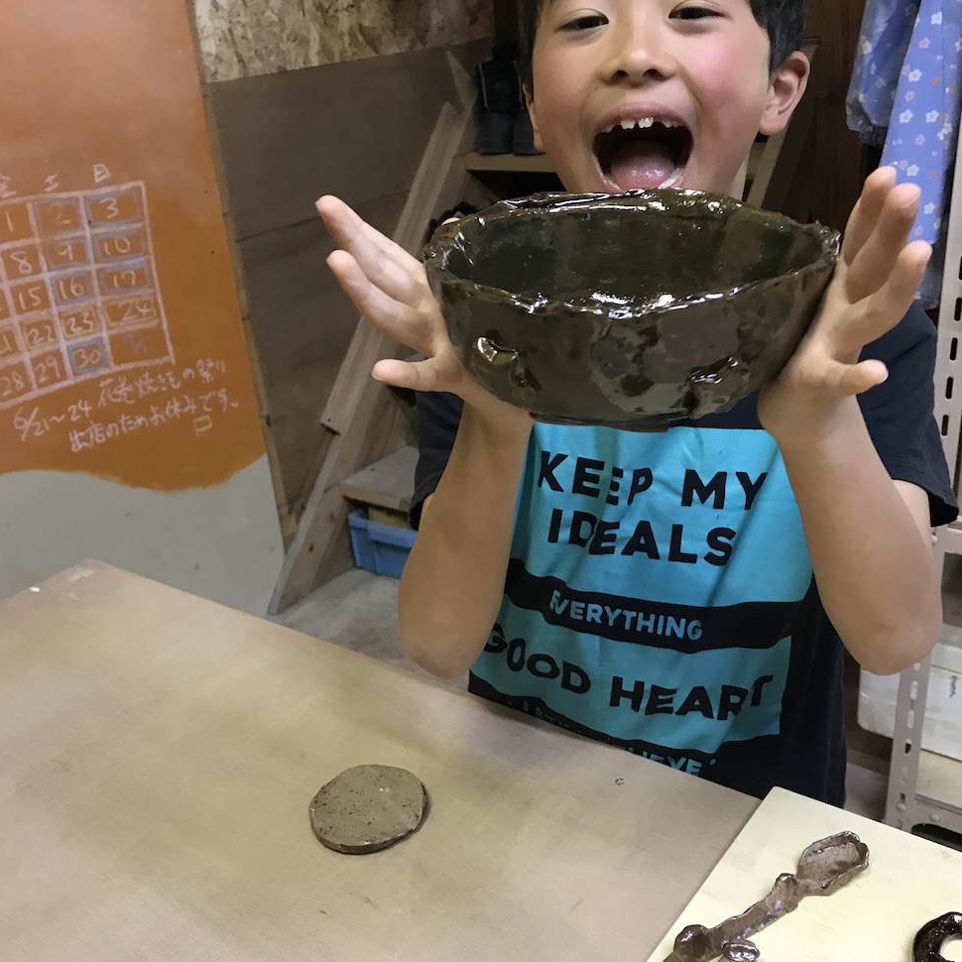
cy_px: 526
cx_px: 486
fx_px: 1069
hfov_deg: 48.4
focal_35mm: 34
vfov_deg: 48.4
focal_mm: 3.99
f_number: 1.8
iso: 64
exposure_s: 1/17
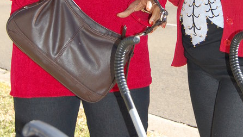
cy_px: -37
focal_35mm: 115
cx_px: 160
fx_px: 741
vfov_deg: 10.4
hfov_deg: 18.6
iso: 400
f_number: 5.6
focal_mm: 32
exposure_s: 1/500
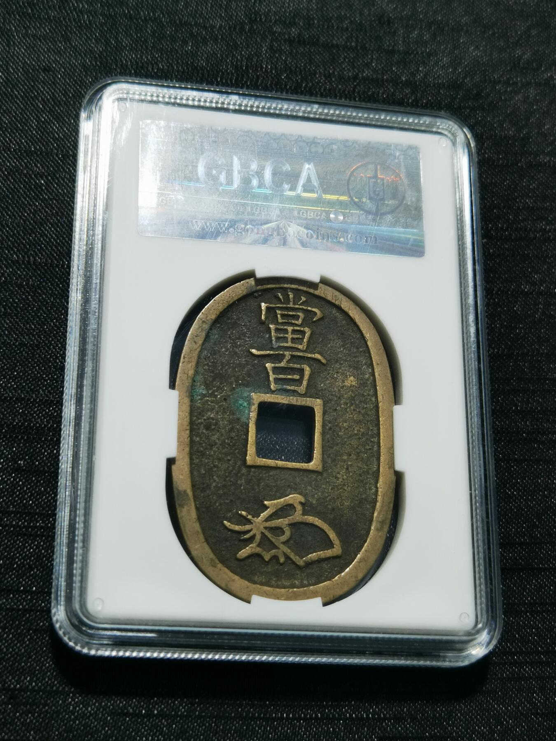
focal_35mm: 59
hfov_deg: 24.8
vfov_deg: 32.7
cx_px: 278
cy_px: 370
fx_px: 1264
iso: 100
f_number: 1.9
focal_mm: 6.67
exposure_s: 1/100
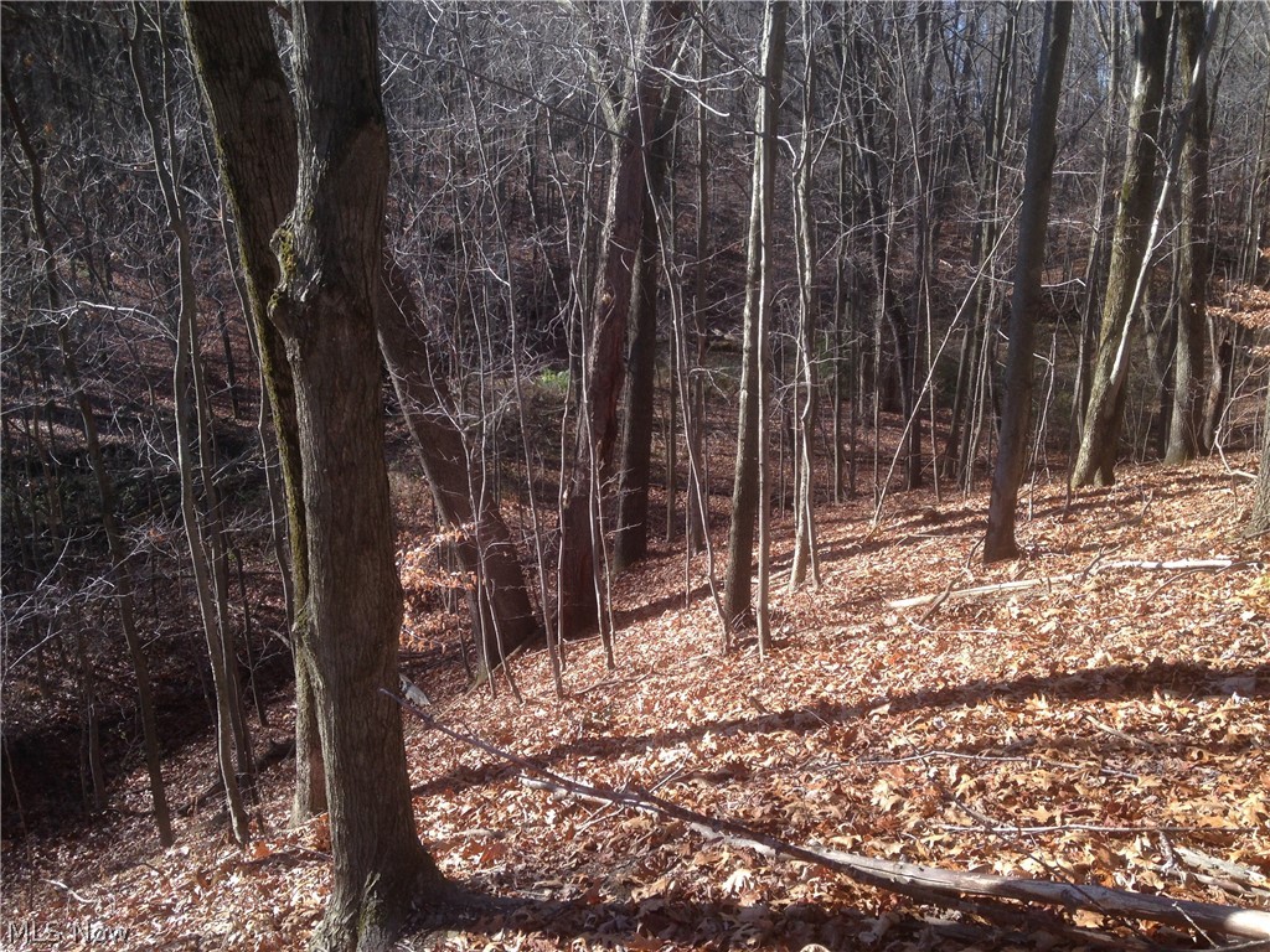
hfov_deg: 55.4
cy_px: 476
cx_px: 635
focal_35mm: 33
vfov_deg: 42.9
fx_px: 1211
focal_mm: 4.12
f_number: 2.4
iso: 50
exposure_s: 1/299
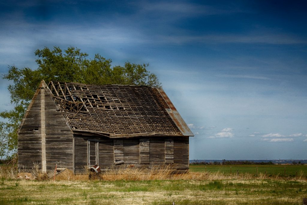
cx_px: 154
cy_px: 102
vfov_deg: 13.0
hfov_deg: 19.5
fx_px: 895
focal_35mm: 105
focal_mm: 70
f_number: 22
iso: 200
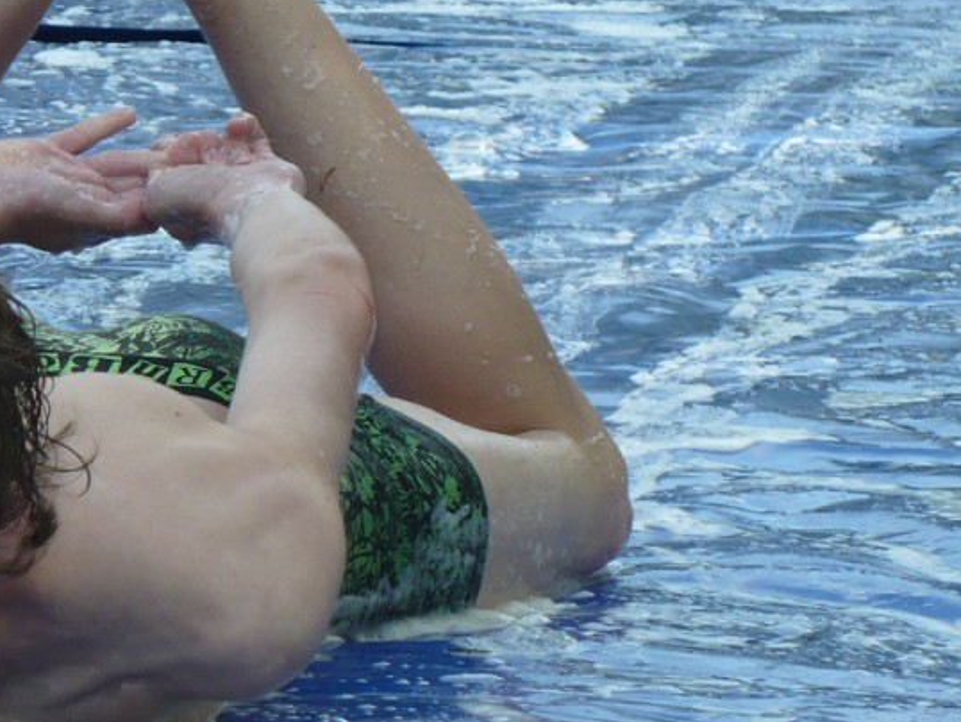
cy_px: 481
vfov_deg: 5.7
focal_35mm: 263
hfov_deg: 7.5
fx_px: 7305
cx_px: -64
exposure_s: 1/320
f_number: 3.7
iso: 100
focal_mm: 19.4
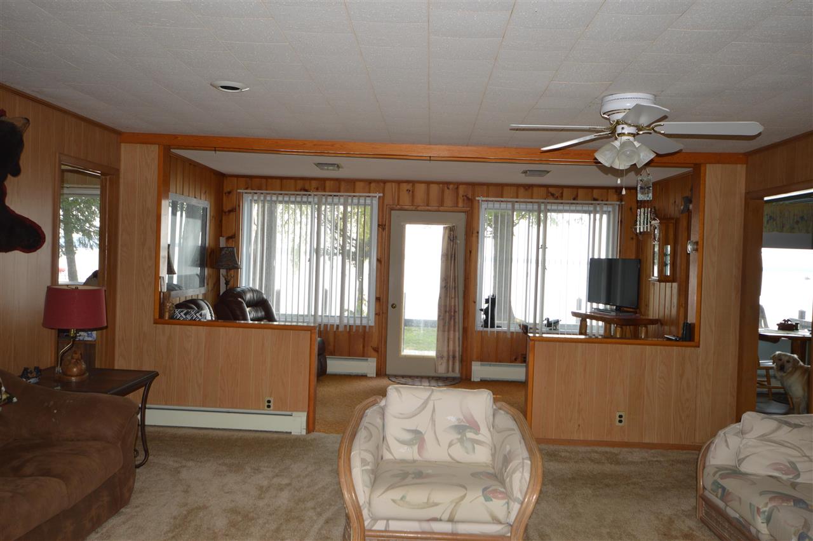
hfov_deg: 62.0
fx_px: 677
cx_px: 406
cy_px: 270
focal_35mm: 30
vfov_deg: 43.5
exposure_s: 1/125
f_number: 5.6
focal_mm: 20
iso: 280
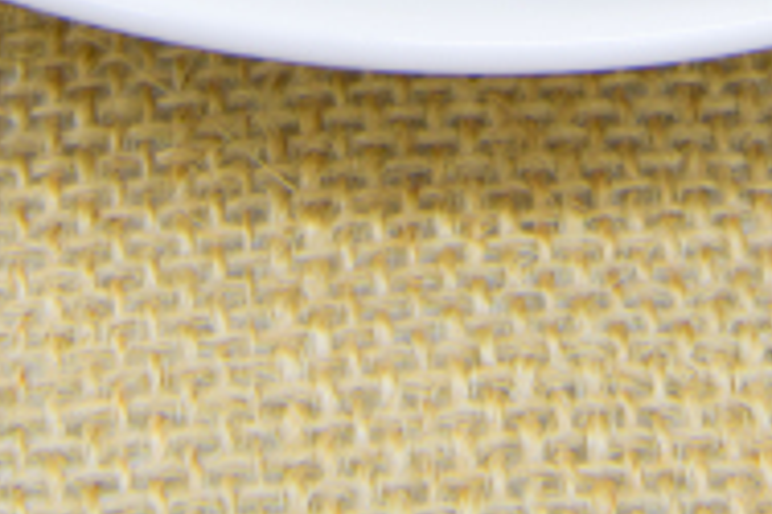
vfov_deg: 5.3
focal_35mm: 251
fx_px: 5378
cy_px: -759
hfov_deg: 8.2
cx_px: 526
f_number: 13
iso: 125
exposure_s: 1/4
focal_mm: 46
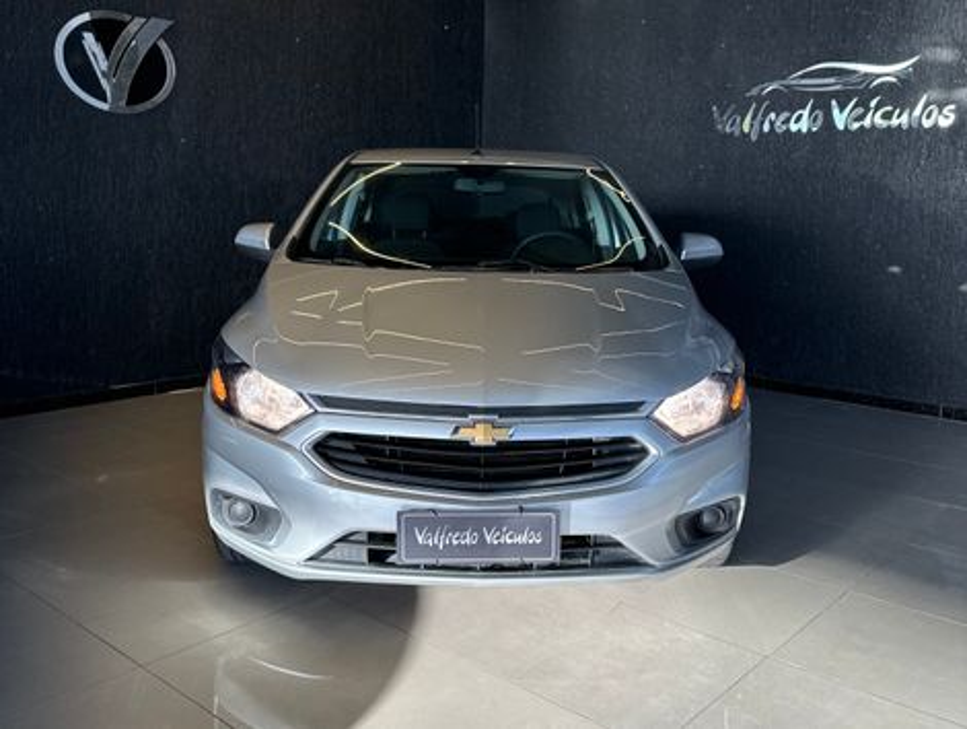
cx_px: 484
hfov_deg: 71.5
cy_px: 364
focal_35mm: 24
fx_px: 671
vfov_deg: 56.9
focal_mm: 6.86
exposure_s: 1/836
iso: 80
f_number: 1.78
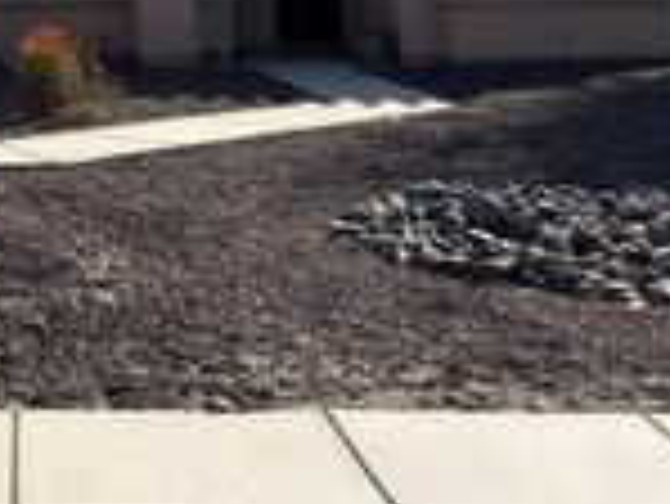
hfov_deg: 21.2
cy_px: -128
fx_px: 1685
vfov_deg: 16.2
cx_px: -94
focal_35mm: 87
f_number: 1.5
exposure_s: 1/5587
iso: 50
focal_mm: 5.7
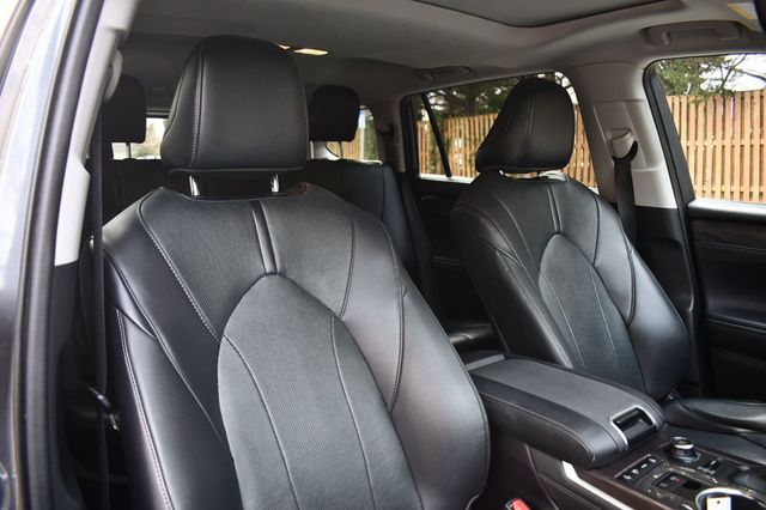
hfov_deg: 67.4
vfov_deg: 47.9
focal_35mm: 27
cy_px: 255
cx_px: 383
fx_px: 574
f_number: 3.5
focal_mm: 18
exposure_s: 1/125
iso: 900
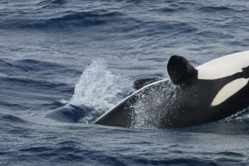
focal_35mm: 347
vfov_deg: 4.0
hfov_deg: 5.9
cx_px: 166
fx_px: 2399
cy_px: 80
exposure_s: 1/8000
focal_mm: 260
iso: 720
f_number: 5.6
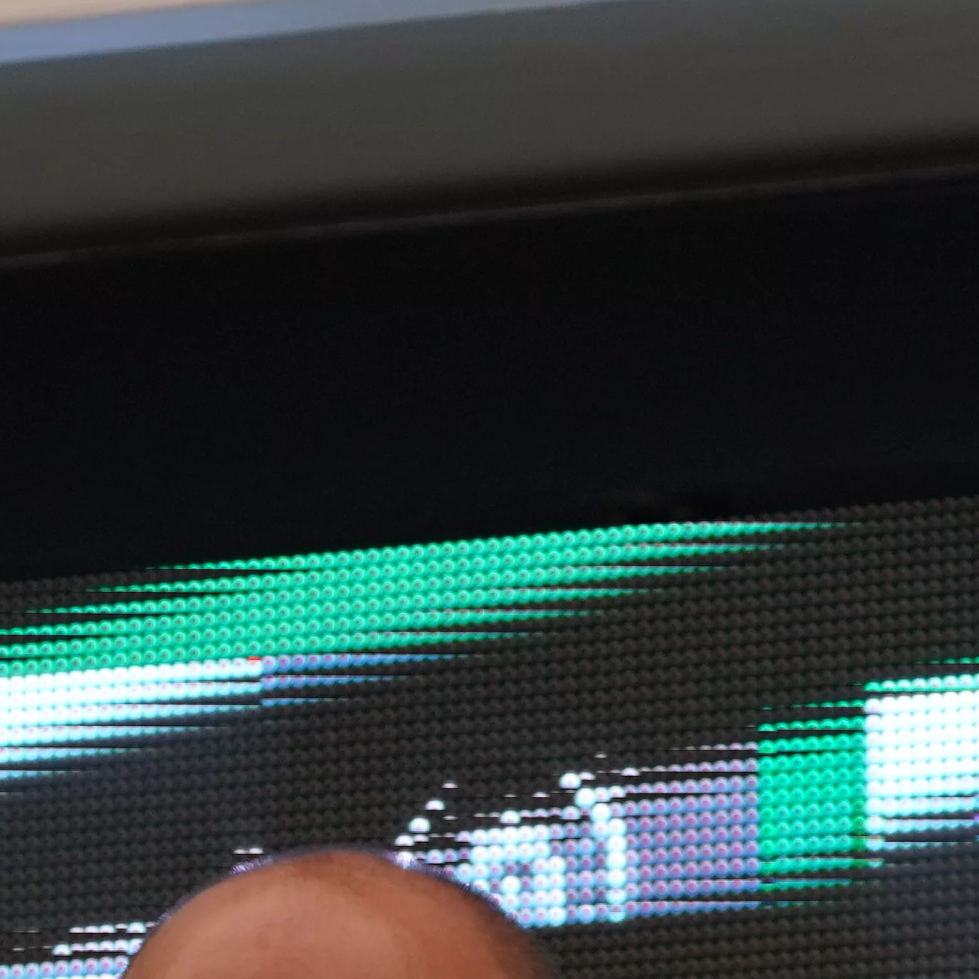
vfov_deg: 3.5
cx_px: 1533
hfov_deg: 3.6
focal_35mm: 491
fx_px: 15711
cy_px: 1854
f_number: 4
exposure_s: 1/2000
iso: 400
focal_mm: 98
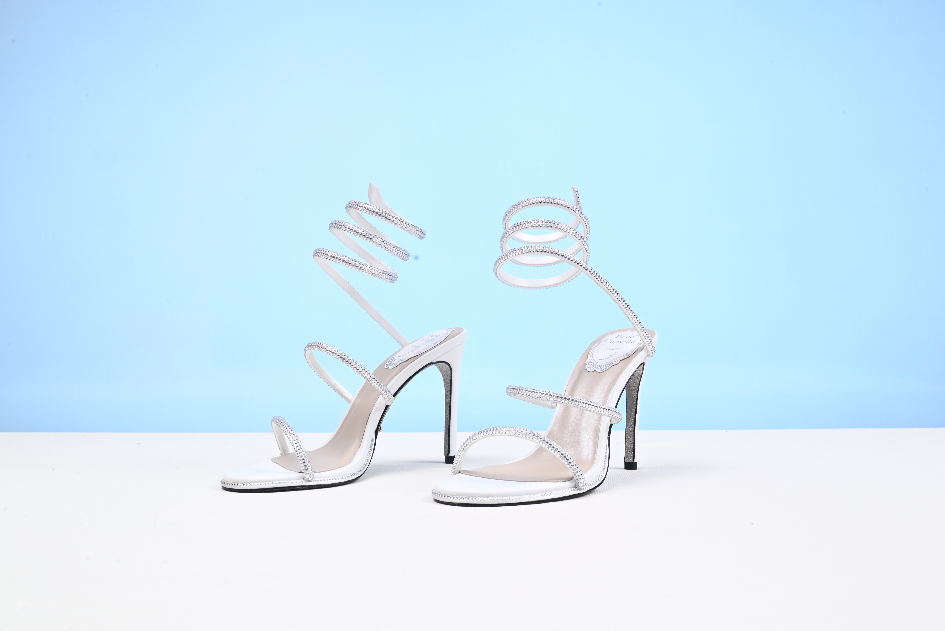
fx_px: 1050
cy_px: 316
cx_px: 472
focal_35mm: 40
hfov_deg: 48.4
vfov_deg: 33.4
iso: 100
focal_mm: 40
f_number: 16
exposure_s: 1/2
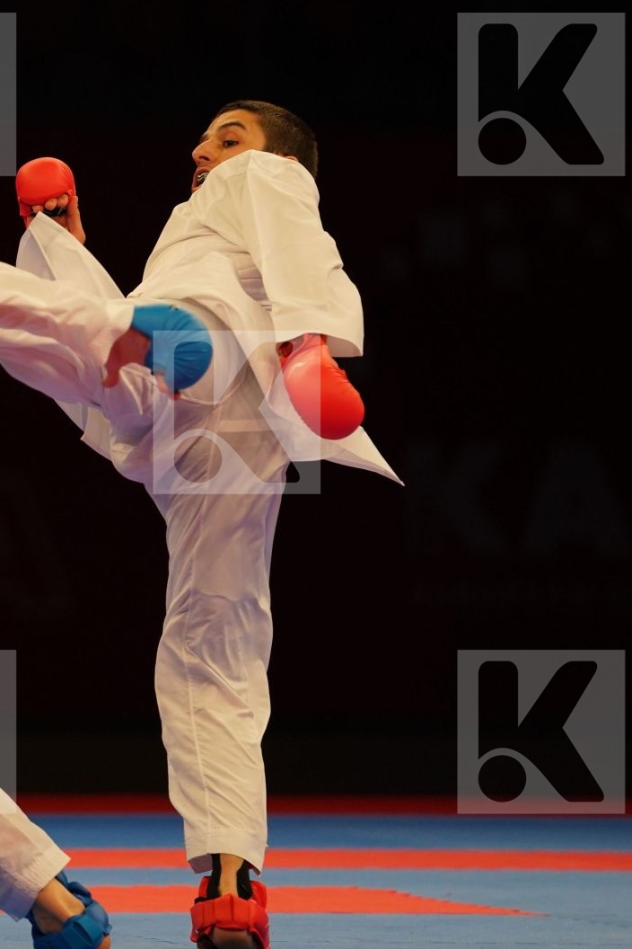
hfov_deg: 4.0
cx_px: -67
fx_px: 8979
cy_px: 412
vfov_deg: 6.0
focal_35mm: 341
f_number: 2.8
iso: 1600
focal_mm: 200
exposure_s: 1/1000
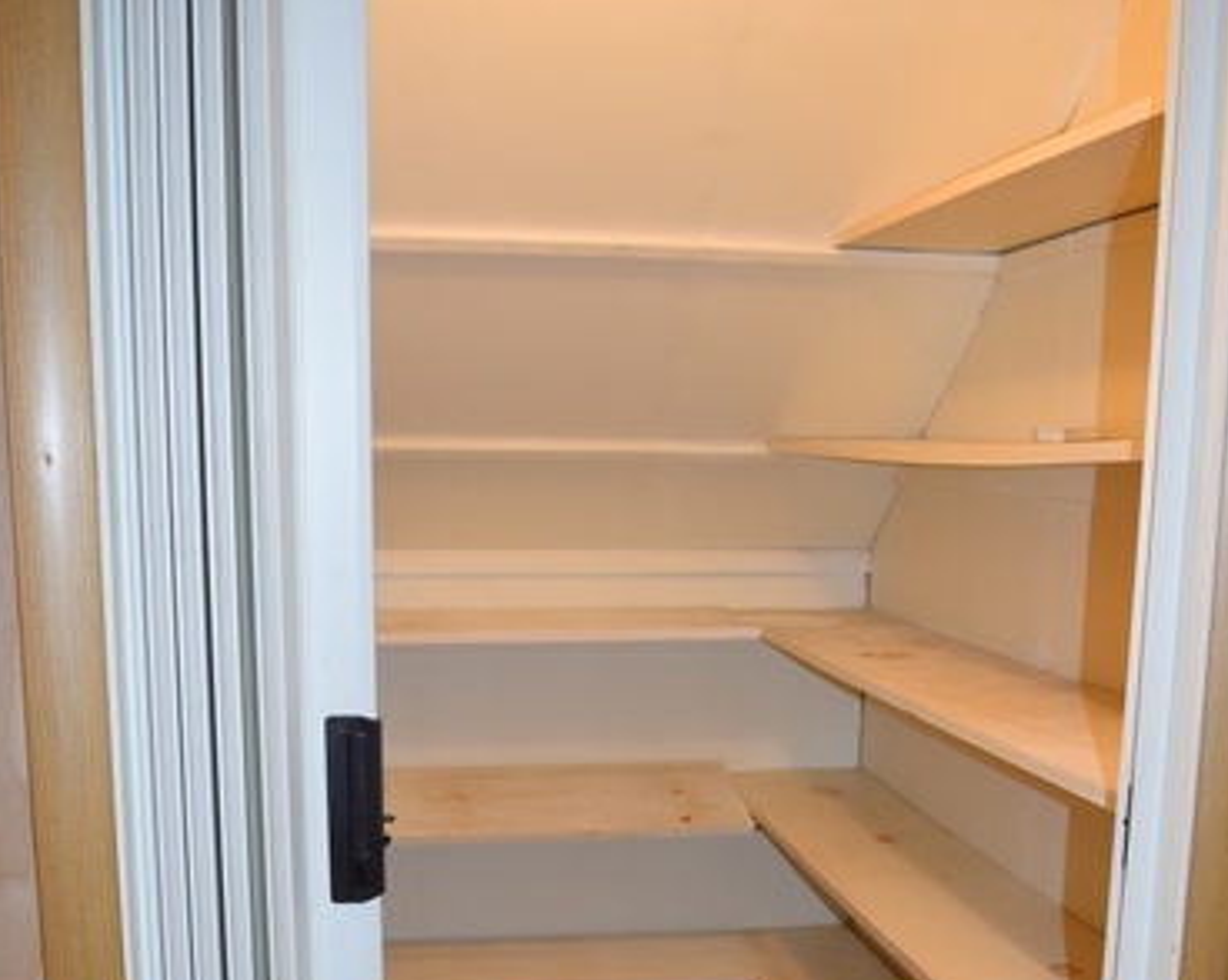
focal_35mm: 40
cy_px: 743
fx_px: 1453
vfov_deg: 36.4
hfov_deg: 45.8
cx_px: 616
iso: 800
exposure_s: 1/60
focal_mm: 18
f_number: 4
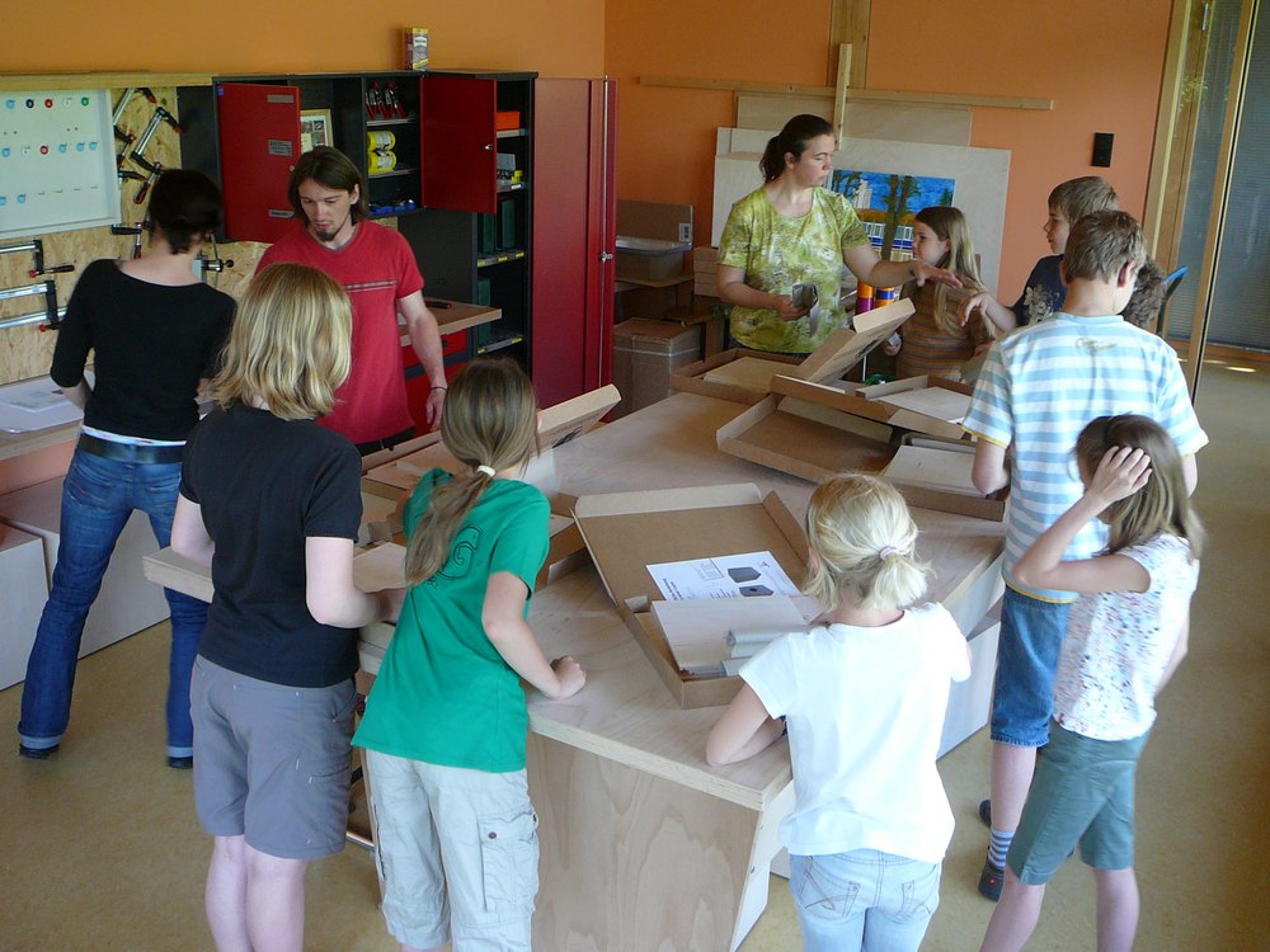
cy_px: 476
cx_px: 635
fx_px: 1284
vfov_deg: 40.7
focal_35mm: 35
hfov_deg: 52.6
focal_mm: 5.2
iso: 100
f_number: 2.8
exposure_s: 1/30
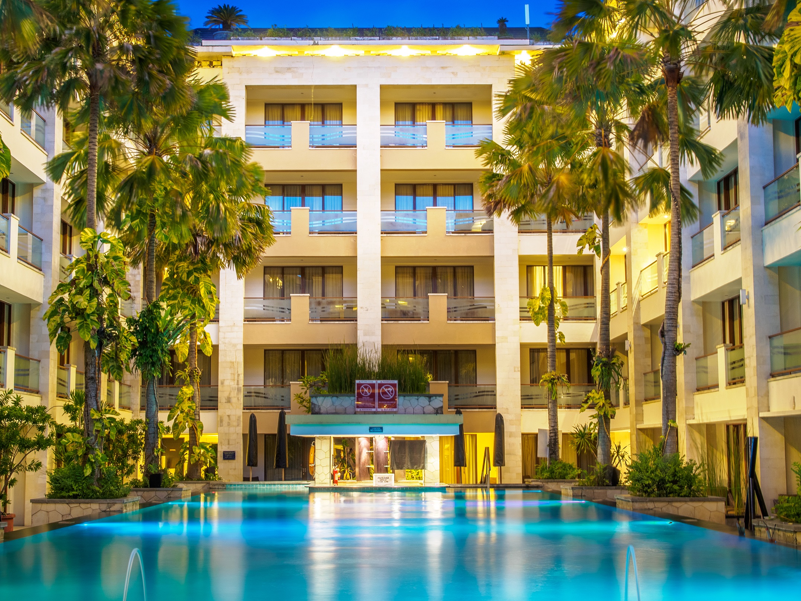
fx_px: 1342
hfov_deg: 33.2
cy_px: 282
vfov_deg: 25.2
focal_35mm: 58
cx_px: 364
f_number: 8
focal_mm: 25
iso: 100
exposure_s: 3
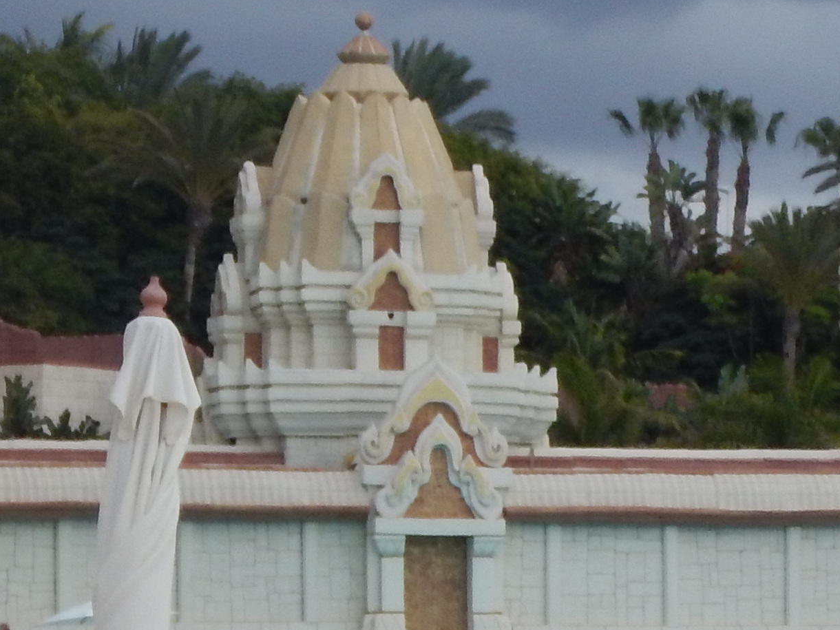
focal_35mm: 253
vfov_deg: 5.9
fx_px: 6139
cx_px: 1232
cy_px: 668
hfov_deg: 7.7
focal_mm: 12
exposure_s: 1/800
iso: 125
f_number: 4.5
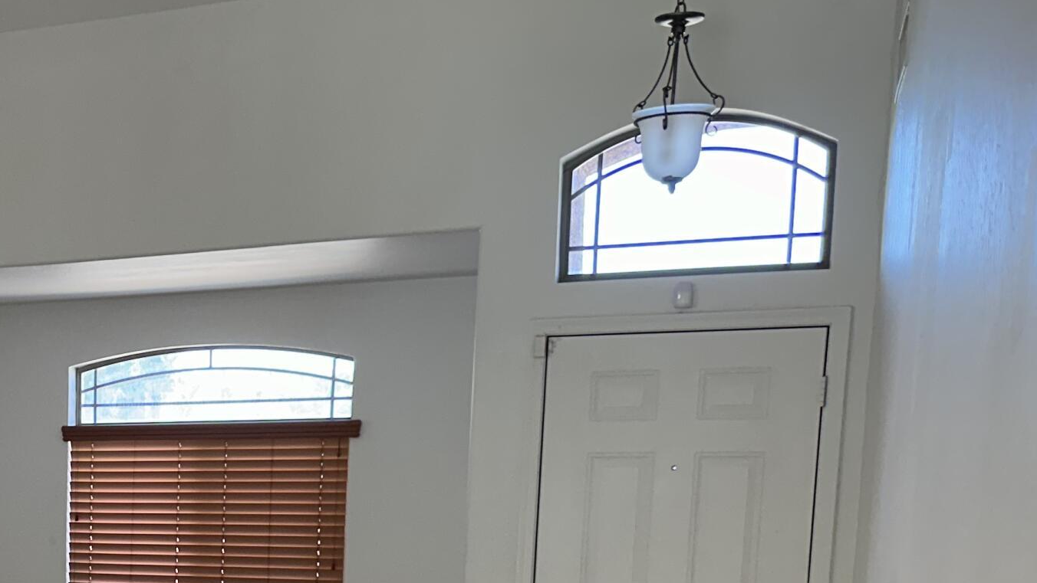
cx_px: -83
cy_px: 687
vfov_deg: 19.6
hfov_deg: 32.1
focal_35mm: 58
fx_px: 1595
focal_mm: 6.86
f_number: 1.78
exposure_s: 1/120
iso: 125
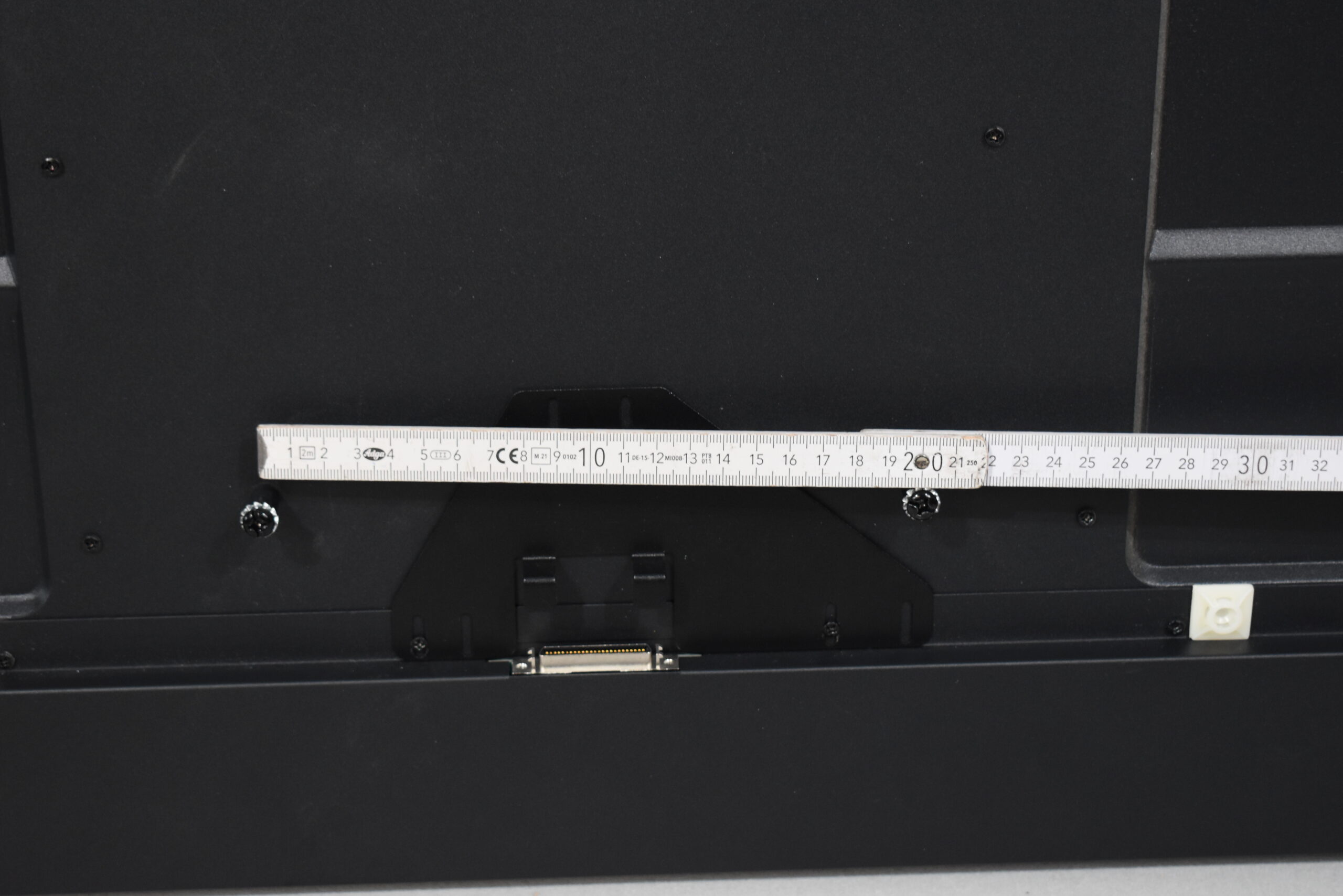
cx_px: 672
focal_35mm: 69
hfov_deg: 29.2
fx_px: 2574
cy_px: 448
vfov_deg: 19.7
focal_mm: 46
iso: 1000
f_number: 5.3
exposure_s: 1/125
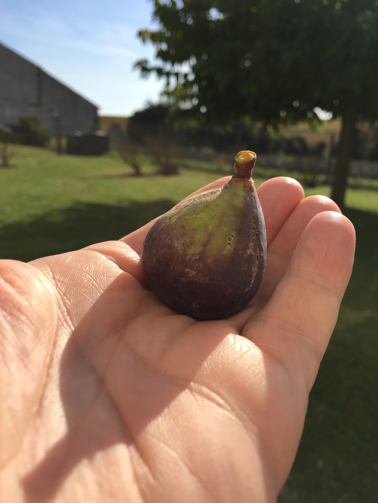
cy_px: 252
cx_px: 189
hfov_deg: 48.2
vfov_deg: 61.7
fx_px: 422
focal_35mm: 29
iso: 32
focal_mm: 4.15
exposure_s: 1/1883
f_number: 2.2
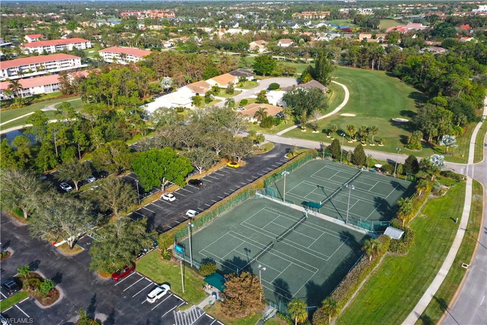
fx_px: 379
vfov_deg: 46.4
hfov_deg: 65.5
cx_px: 244
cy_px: 162
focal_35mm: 28
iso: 400
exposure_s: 1/400
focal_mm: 10.26
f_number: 11
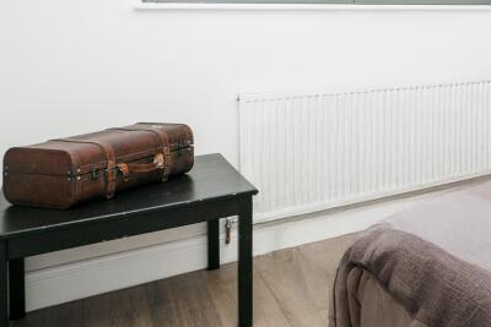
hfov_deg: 37.0
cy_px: 13
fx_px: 559
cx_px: 579
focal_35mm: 41
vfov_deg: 30.7
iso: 125
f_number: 6.3
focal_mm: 16
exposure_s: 1/200
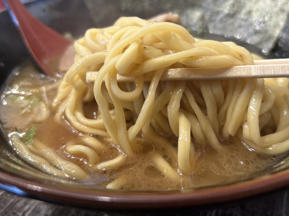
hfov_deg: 55.3
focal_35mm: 33
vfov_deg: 42.7
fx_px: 276
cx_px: 156
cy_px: 83
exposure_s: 1/50
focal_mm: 5.7
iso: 80
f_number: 1.5
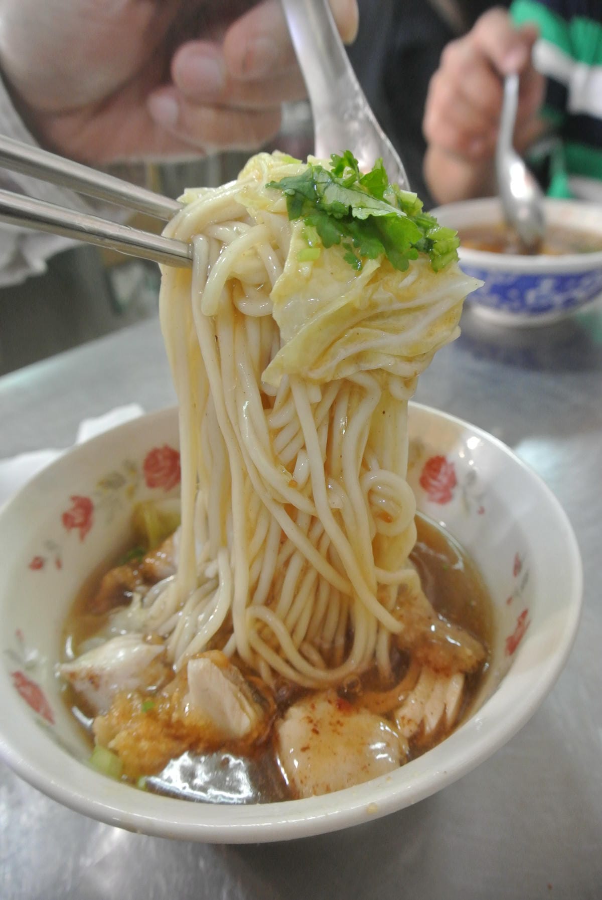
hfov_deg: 48.0
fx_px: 675
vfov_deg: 67.3
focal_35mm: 27
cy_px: 450
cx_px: 301
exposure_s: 1/25
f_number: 3.5
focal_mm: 10
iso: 800
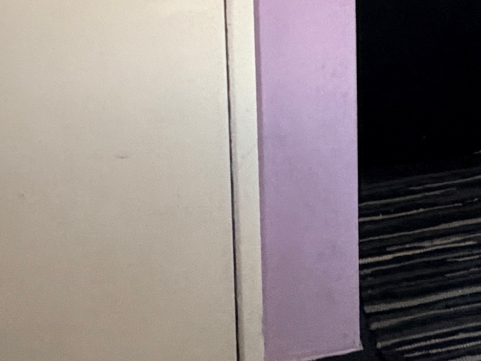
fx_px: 945
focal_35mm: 68
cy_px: -175
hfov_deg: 27.7
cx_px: 414
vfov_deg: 19.1
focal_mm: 2.22
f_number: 2.2
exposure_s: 1/50
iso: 500
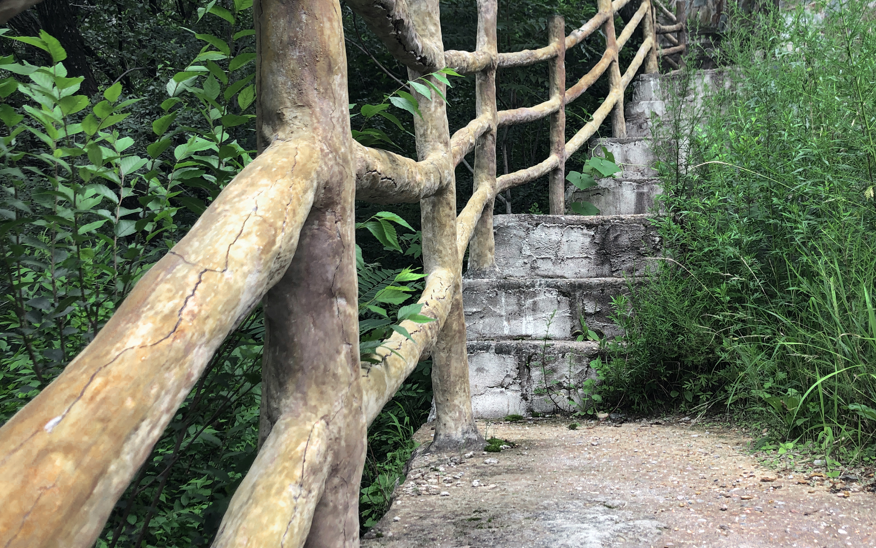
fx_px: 931
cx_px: 566
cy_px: 151
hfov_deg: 49.7
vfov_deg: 32.3
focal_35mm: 39
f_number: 1.8
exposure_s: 1/225
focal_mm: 4
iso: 20
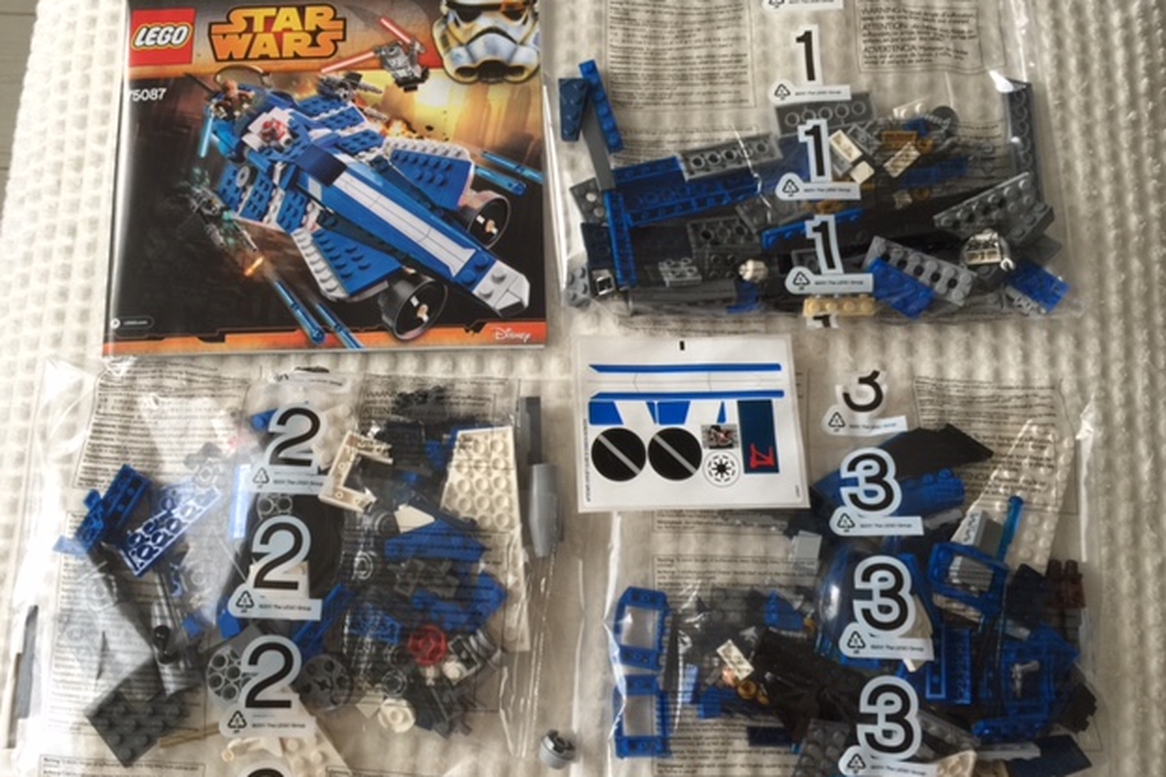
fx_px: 1004
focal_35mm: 31
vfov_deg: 42.3
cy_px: 393
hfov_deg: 60.3
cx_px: 578
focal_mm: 4.15
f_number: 2.2
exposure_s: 1/30
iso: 32
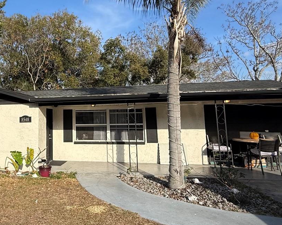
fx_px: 225
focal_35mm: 27
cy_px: 98
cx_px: 71
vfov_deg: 53.0
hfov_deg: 60.6
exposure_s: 1/2092
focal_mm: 2.22
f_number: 2.2
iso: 50
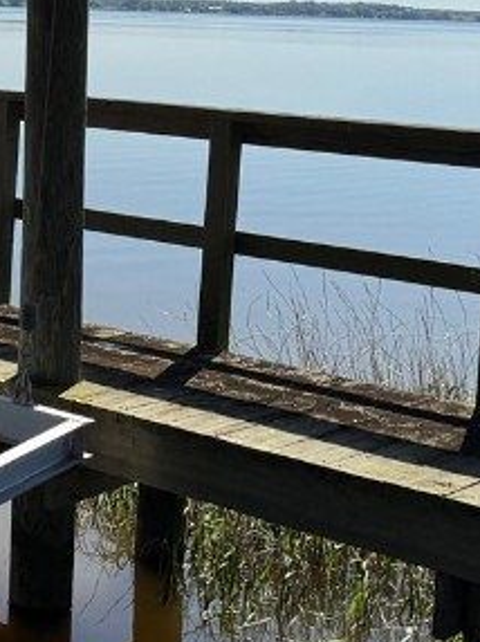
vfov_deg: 22.5
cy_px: 126
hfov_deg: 16.4
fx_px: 1592
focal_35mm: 86
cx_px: -94
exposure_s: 1/9009
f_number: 1.78
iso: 80
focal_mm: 6.76
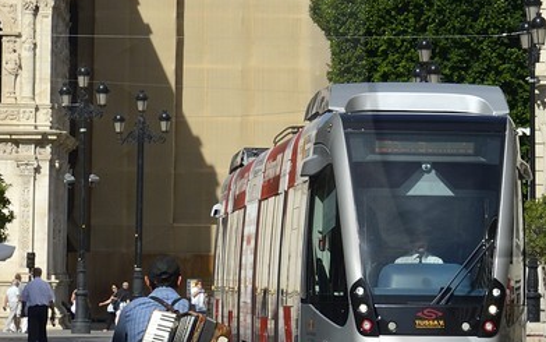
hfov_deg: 7.1
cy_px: 29
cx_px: 878
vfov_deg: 4.5
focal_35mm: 291
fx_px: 4330
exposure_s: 1/320
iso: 200
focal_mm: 70
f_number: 11
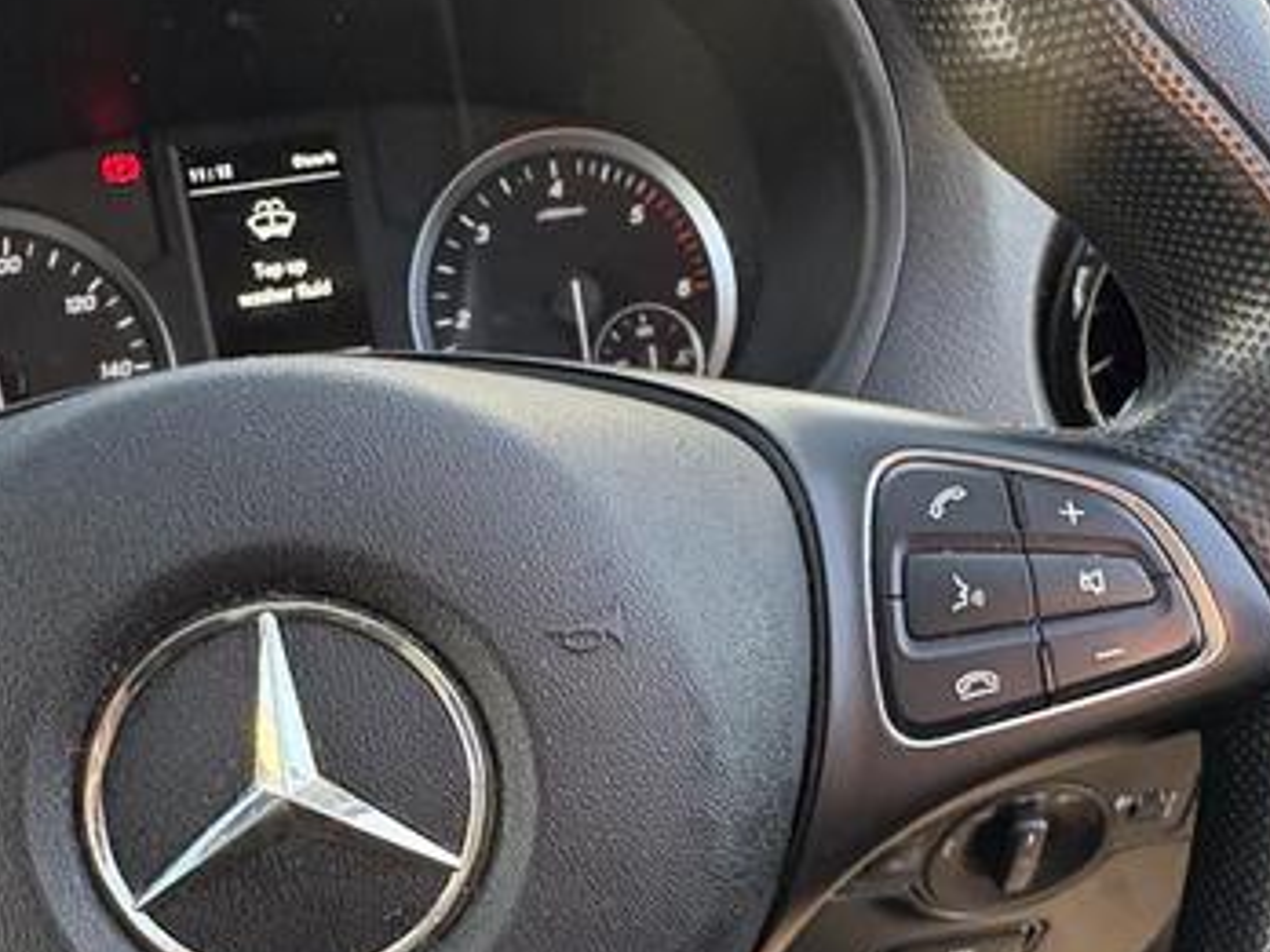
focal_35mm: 36
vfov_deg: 38.2
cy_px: 759
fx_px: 1321
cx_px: 558
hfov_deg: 51.2
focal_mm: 2.22
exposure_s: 1/91
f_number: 2.2
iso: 200
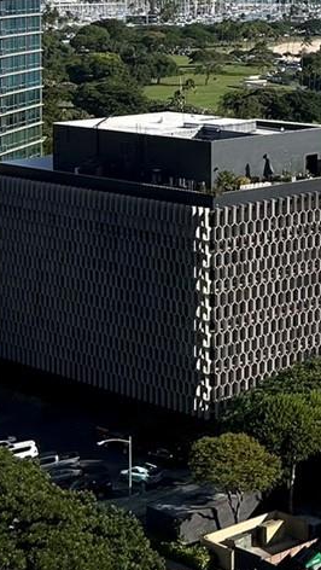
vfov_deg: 21.4
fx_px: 1451
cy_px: -12
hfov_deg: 11.8
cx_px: 543
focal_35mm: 96
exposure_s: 1/1089
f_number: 1.5
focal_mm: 5.7
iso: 50
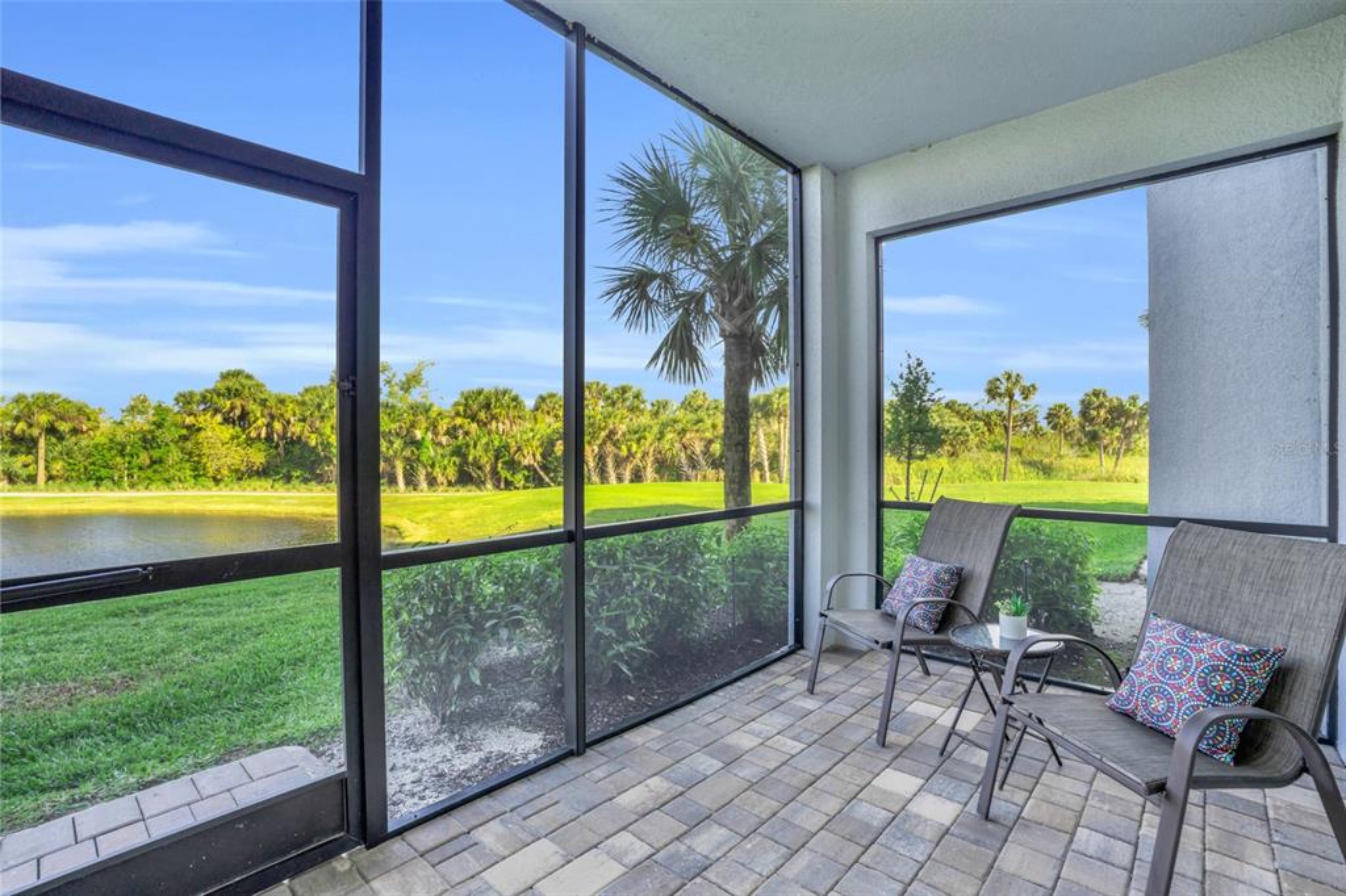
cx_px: 673
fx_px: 598
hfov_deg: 96.8
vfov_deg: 73.7
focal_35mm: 16
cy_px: 448
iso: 200
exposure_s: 1/60
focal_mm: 16
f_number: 9
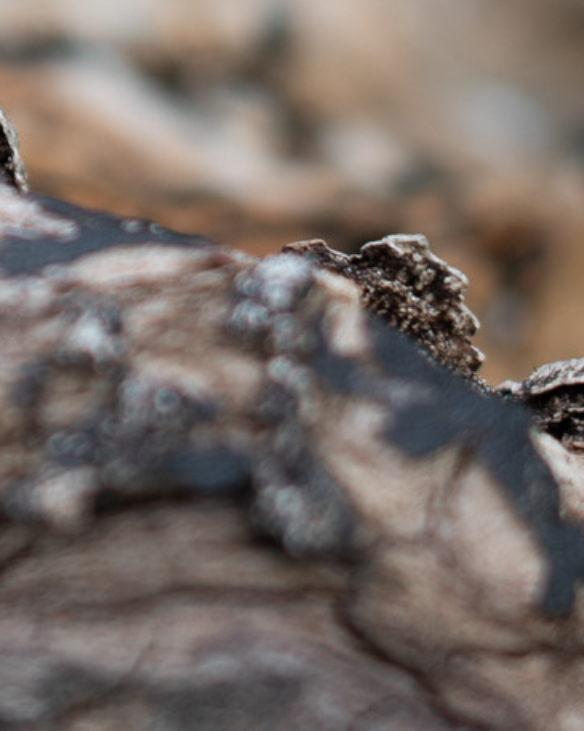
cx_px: -178
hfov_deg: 4.3
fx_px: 7678
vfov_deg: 5.4
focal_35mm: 355
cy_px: -446
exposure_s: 1/320
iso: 64
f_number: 2.8
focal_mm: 45
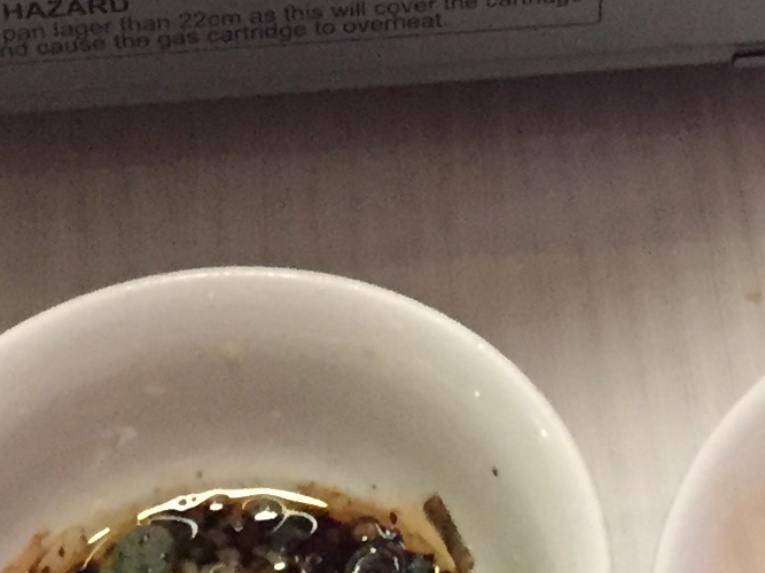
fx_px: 3138
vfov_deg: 10.0
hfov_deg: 13.6
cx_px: 842
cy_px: -414
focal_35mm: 142
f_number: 2.2
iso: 250
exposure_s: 1/17
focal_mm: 4.15
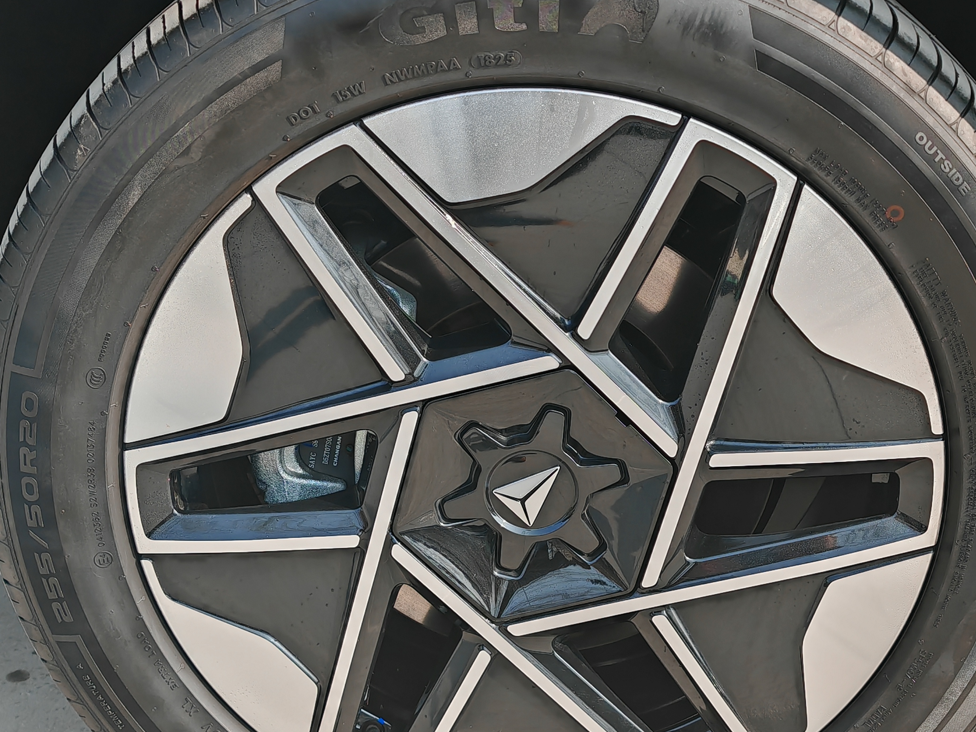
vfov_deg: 24.3
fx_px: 1692
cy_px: 461
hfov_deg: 32.1
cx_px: 566
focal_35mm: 60
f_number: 1.6
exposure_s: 1/740
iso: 50
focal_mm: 7.62
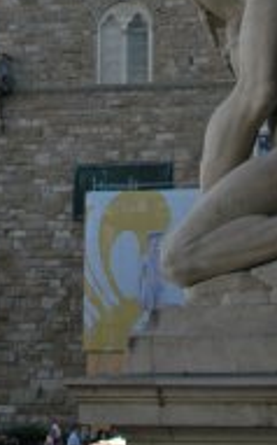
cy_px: -347
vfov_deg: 16.8
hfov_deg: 12.6
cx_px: 119
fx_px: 1259
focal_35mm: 104
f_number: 3.5
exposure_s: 1/500
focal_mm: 18
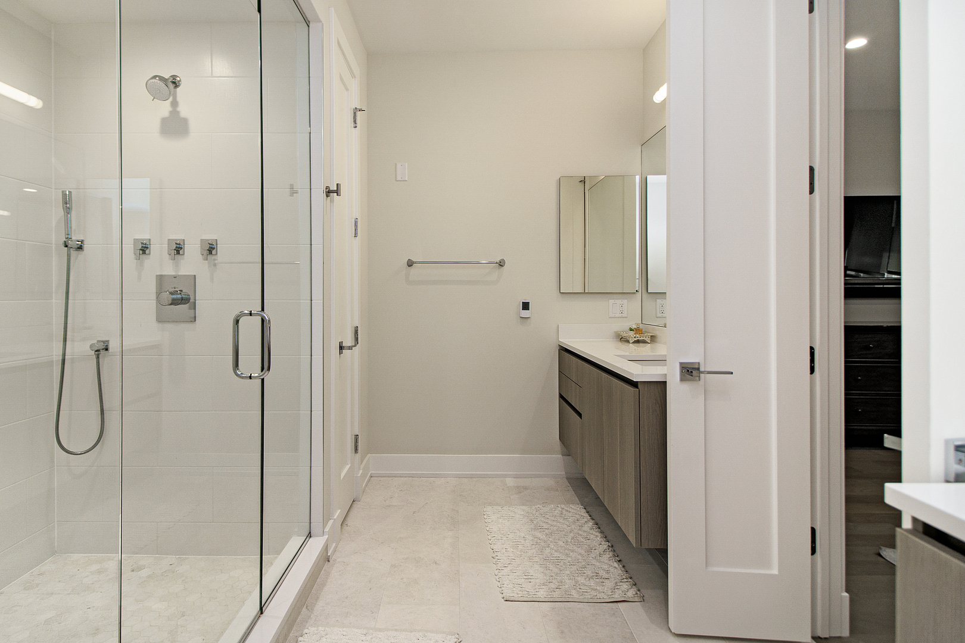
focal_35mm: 18
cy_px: 322
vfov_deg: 67.4
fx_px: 482
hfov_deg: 90.0
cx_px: 482
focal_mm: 12
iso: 500
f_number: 7.1
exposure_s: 1/200
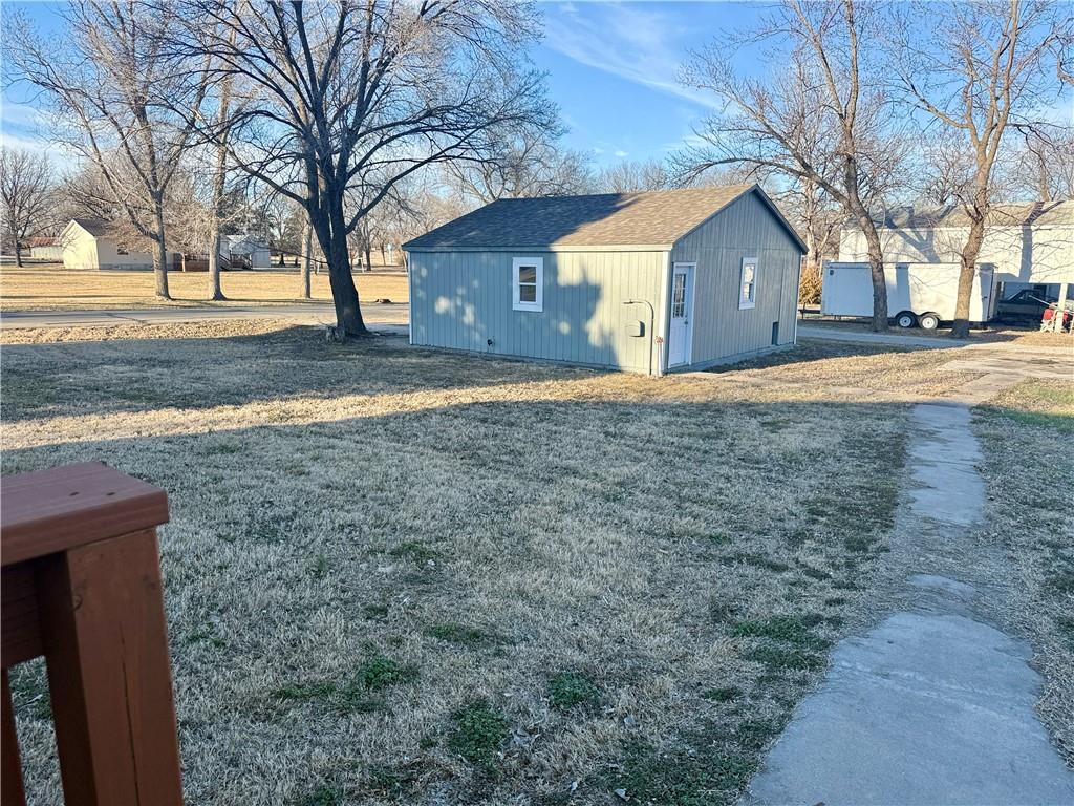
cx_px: 537
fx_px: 745
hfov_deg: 71.6
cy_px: 403
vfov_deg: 56.8
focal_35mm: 24
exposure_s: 1/1522
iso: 80
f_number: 1.78
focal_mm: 6.76
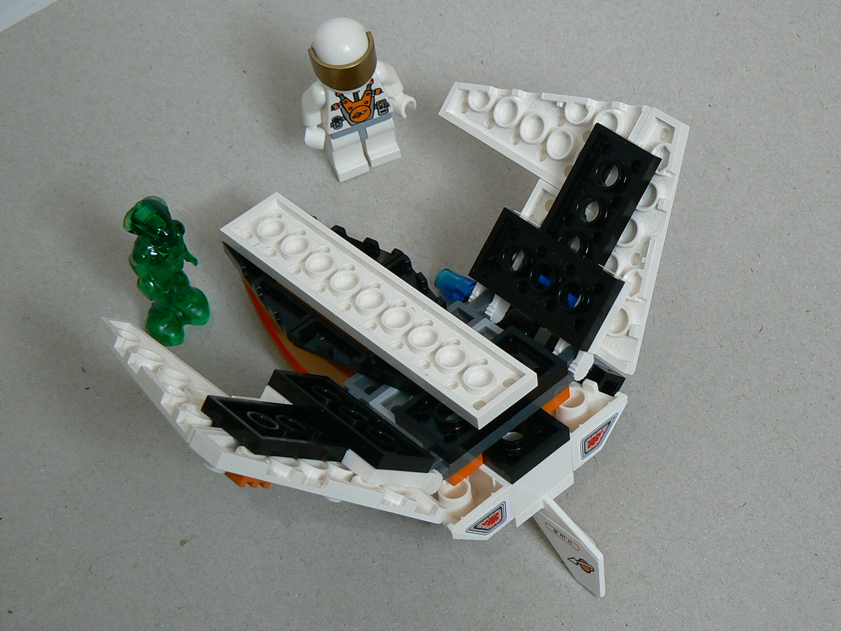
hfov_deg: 22.0
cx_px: 420
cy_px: 316
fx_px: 2162
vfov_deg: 16.6
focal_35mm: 89
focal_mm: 10.9
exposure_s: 1/15
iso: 100
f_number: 3.2
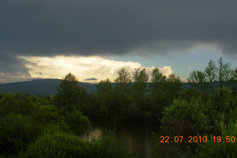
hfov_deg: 36.2
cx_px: 120
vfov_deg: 24.6
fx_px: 362
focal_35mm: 55
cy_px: 68
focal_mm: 8.5
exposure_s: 1/443
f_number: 3.2
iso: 50
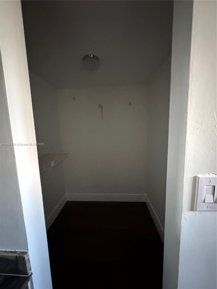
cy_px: 144
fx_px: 117
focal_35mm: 14
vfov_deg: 102.1
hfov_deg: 85.7
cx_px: 108
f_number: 2.2
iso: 2500
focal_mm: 2.22
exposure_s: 1/29
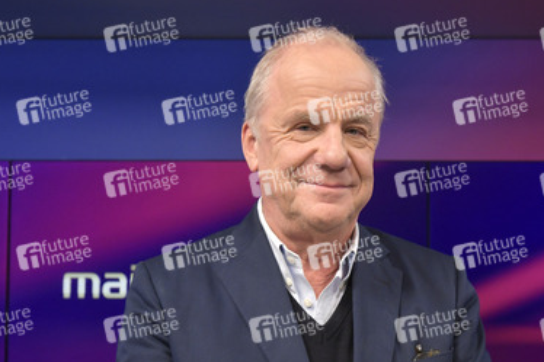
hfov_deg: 37.5
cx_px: 306
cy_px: 217
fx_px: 800
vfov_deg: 25.4
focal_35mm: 53
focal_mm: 44
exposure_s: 1/200
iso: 2000
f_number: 5.6
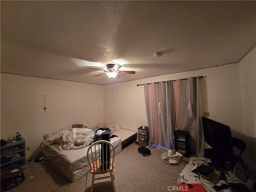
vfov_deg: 89.9
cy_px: 96
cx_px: 128
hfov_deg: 106.2
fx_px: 96
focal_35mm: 13
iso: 1000
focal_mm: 2.2
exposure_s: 1/60
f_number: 2.2
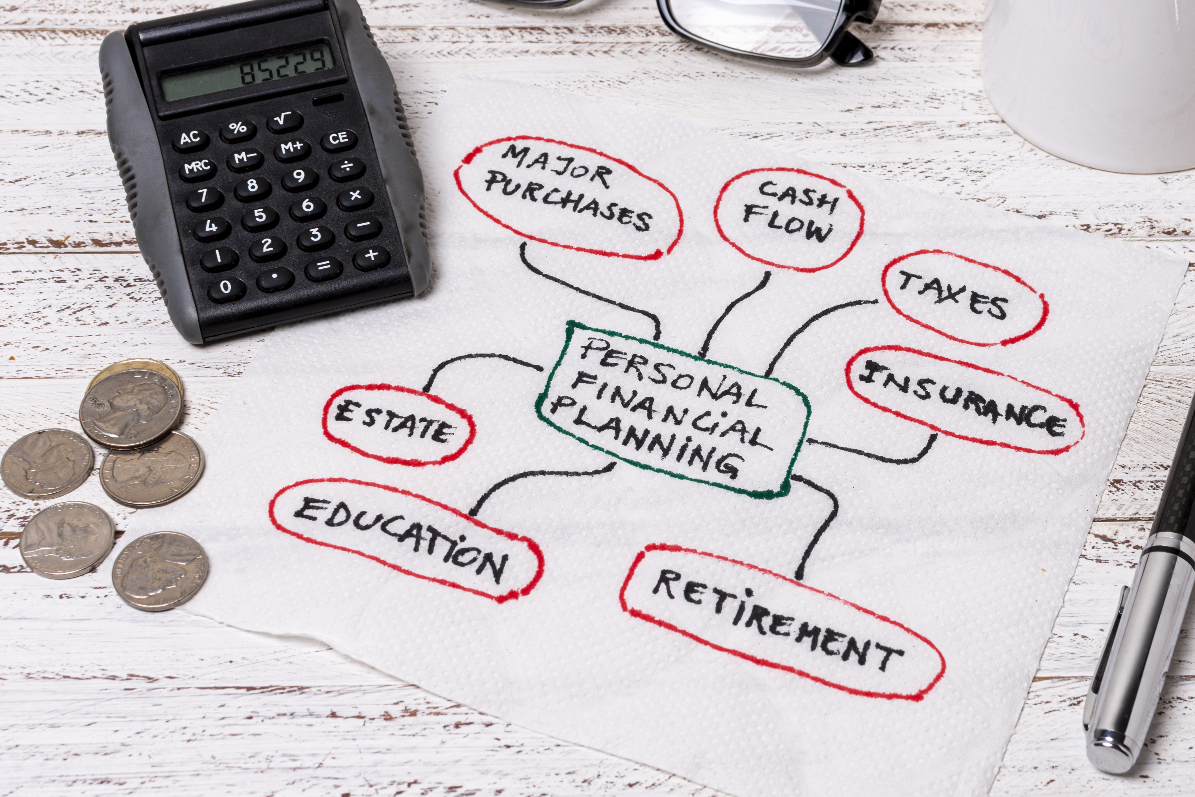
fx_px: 2312
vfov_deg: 19.5
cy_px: 340
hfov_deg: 28.9
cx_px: 724
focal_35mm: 70
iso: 100
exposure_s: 1/160
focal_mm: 35
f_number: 7.1
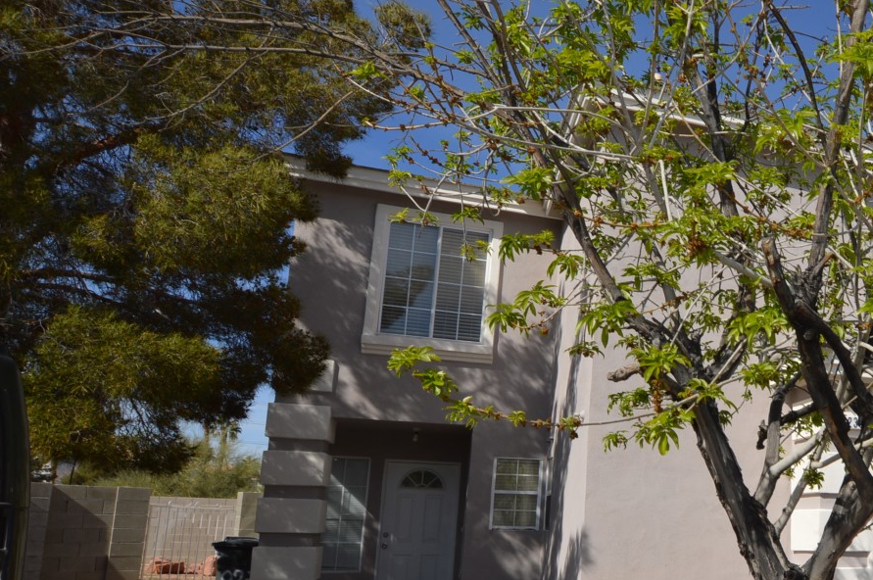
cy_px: 418
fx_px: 762
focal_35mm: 31
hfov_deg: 52.5
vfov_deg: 40.7
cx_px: 783
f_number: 11
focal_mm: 11.5
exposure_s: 1/200
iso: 100
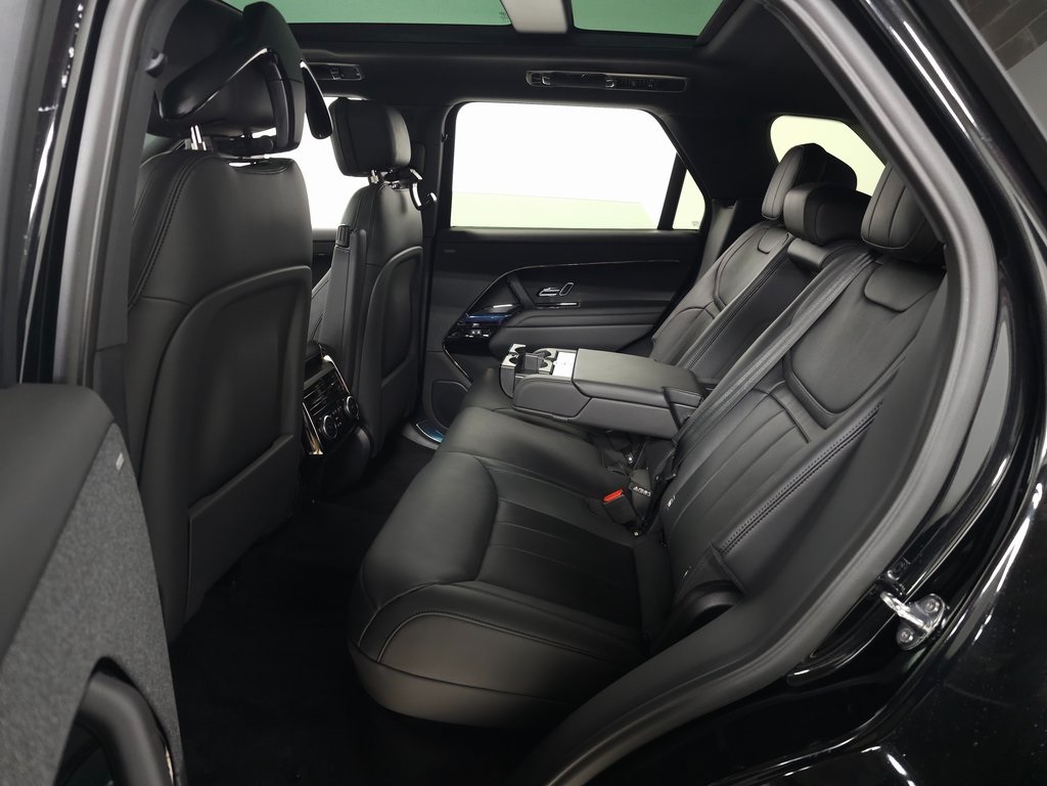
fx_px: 696
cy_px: 393
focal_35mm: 23
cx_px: 524
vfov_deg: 58.9
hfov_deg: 73.9
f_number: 1.7
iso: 320
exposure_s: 1/60
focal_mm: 6.3
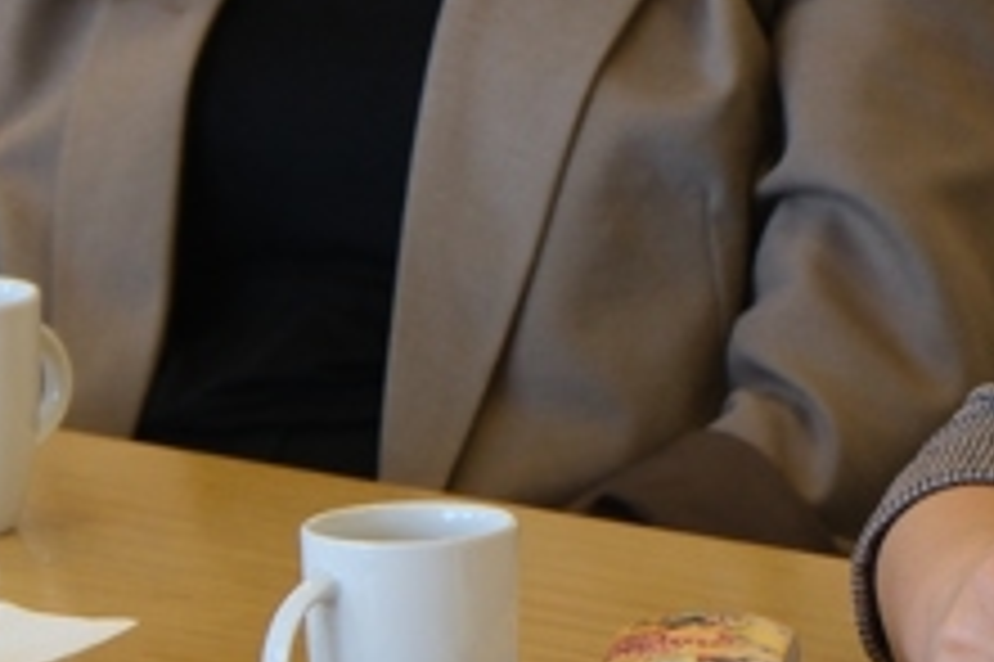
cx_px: 733
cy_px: -428
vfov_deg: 3.3
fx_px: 11367
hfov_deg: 5.0
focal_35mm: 412
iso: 1250
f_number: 4
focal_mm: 67.5
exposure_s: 1/200
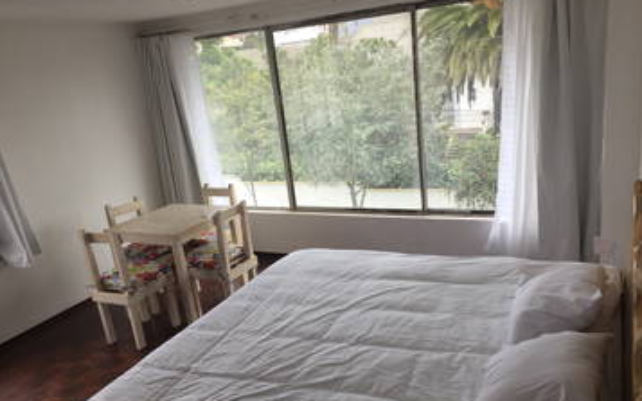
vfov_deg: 40.4
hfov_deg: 61.2
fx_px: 542
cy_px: 237
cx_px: 322
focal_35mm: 31
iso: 32
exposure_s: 1/234
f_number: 2.2
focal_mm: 4.15
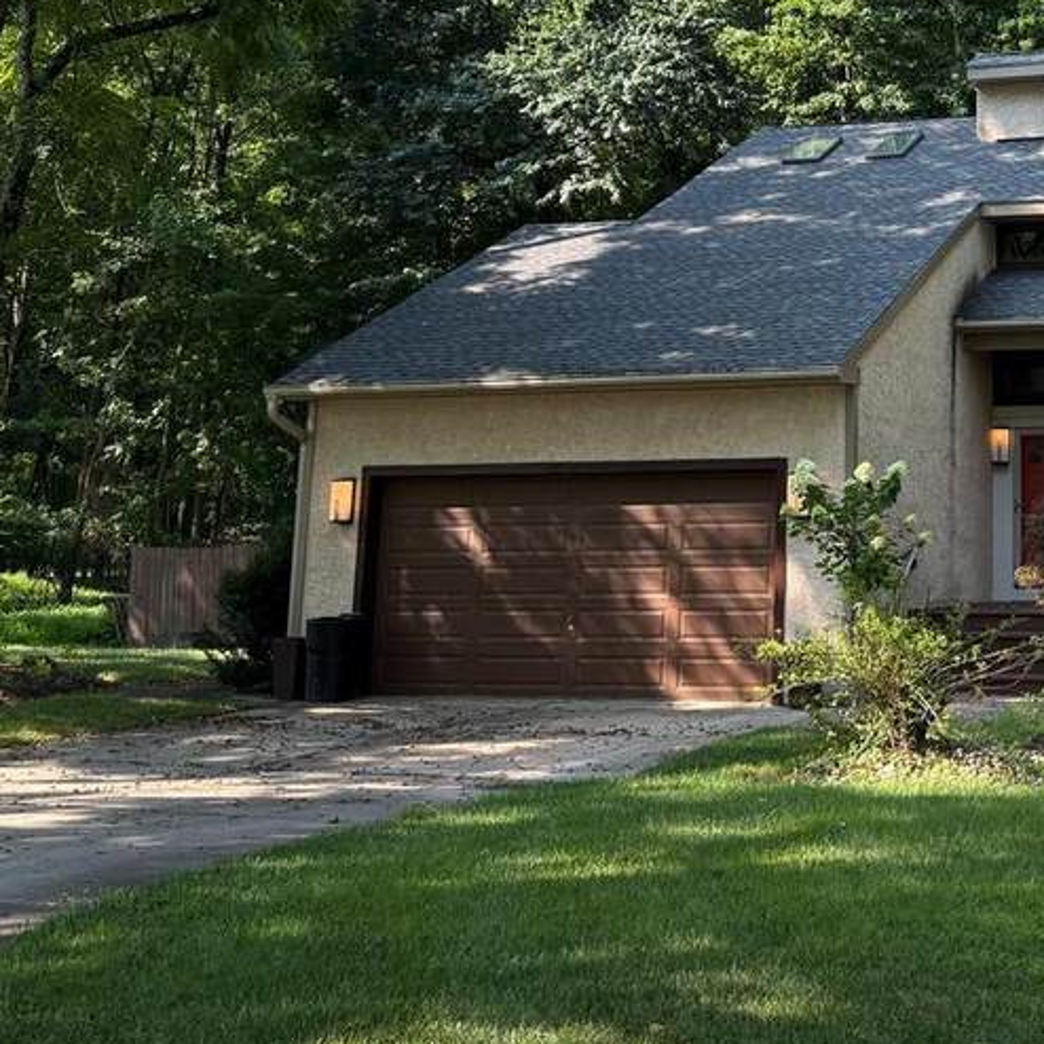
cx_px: 1014
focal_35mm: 55
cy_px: 159
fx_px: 1877
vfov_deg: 30.1
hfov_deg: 29.3
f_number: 1.78
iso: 100
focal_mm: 6.76
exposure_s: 1/1075
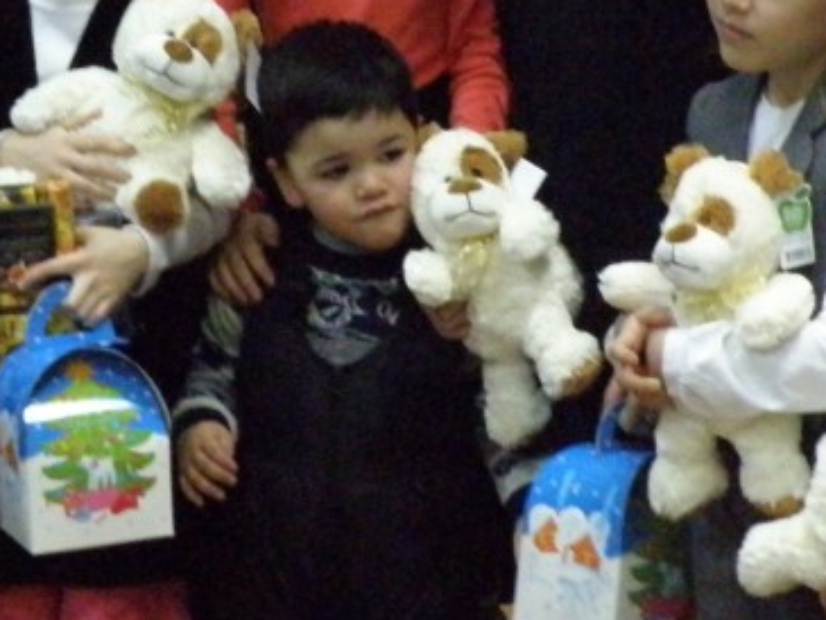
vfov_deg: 8.5
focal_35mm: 174
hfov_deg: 11.4
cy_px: -77
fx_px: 4153
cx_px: 387
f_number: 3.6
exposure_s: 1/60
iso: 800
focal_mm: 11.06
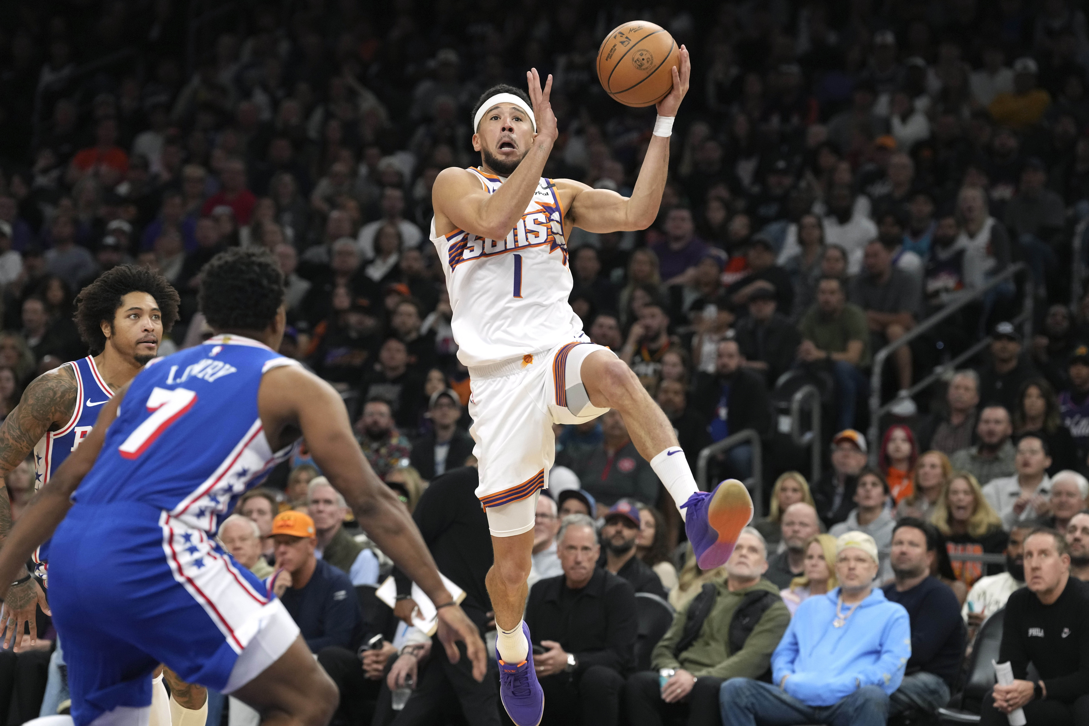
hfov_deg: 15.1
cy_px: 363
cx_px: 544
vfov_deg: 10.1
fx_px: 4114
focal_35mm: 136
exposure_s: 1/2000
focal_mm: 136
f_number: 3.5
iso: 4000
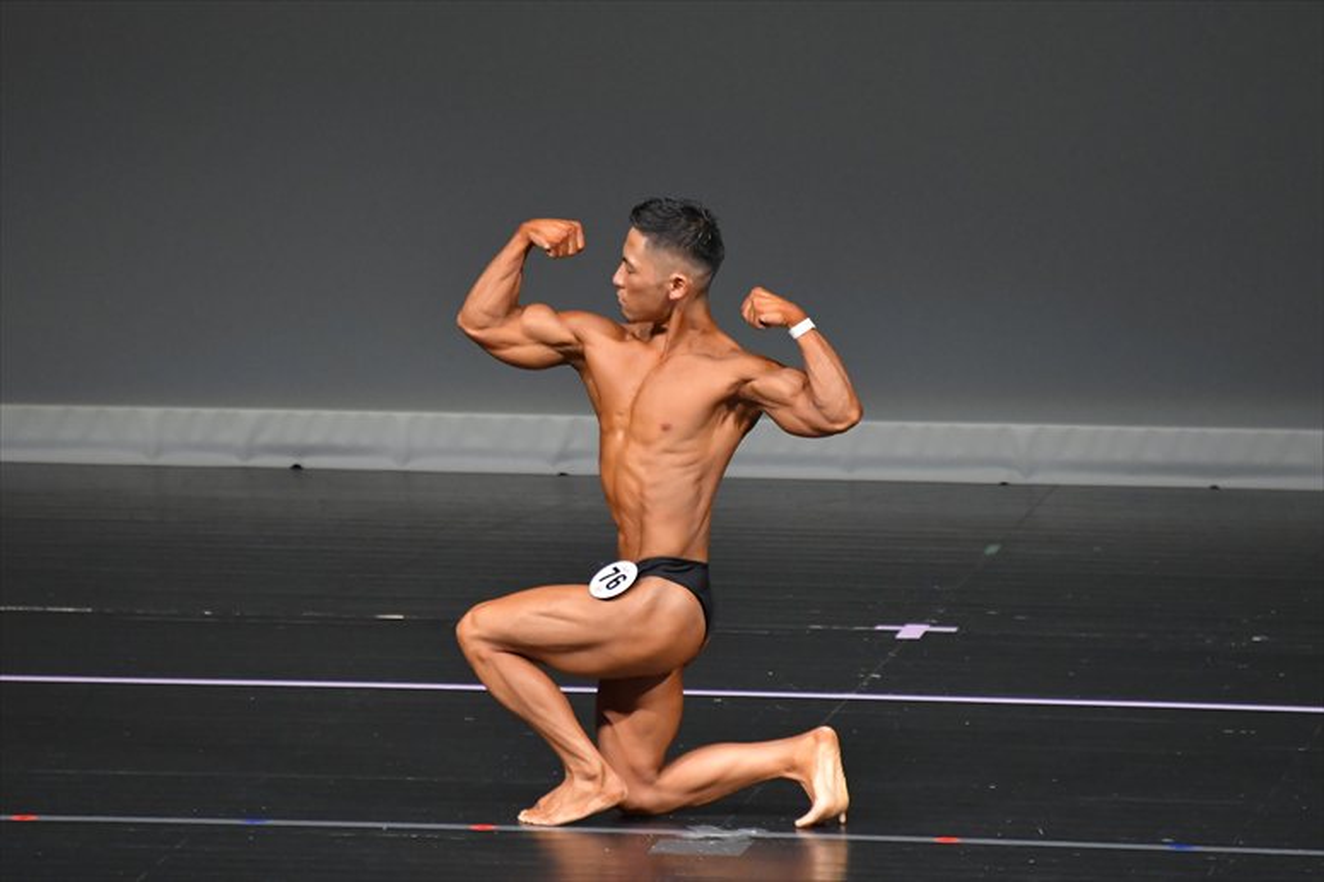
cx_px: 662
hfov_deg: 4.6
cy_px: 441
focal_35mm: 450
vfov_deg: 3.1
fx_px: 16542
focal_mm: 300
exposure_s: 1/400
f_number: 5.6
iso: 4000
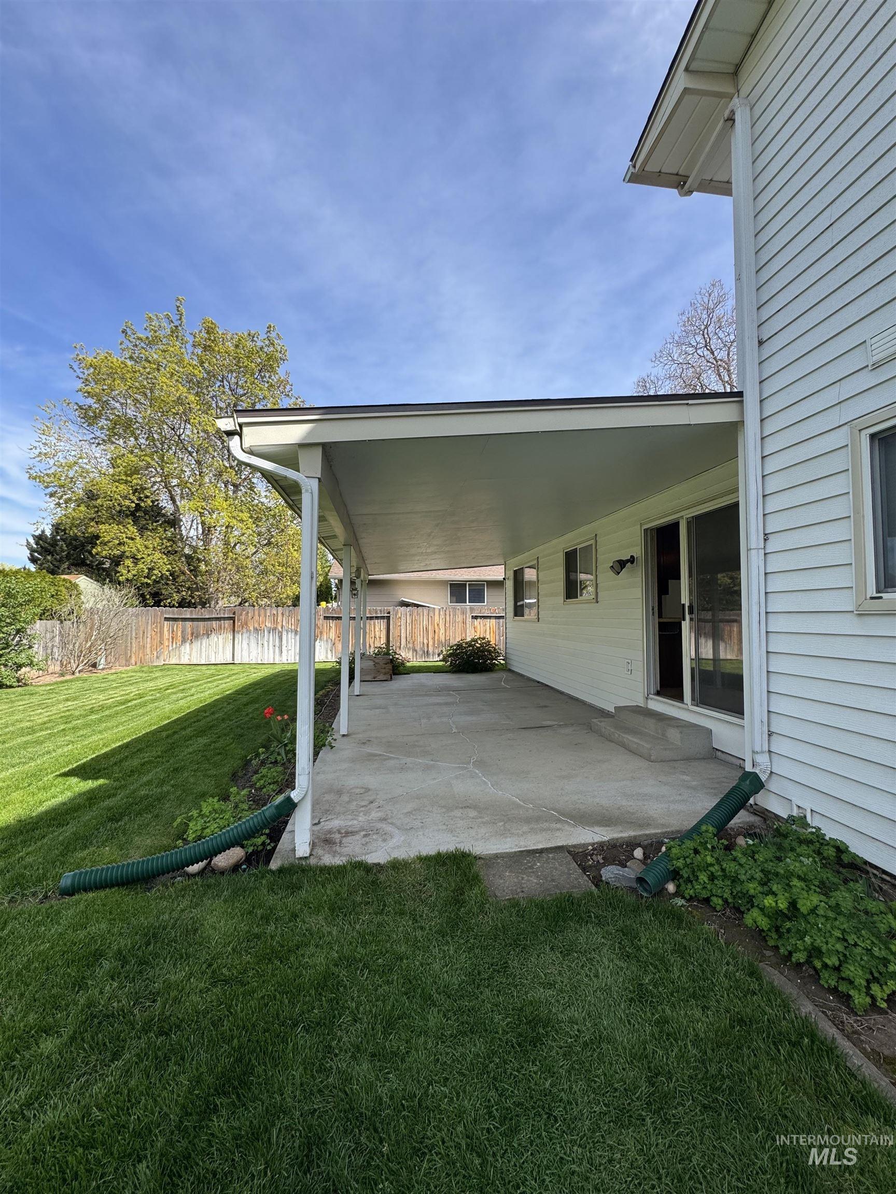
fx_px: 483
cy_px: 597
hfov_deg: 85.7
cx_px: 448
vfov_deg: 102.1
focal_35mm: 14
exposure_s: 1/720
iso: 40
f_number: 2.2
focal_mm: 2.22
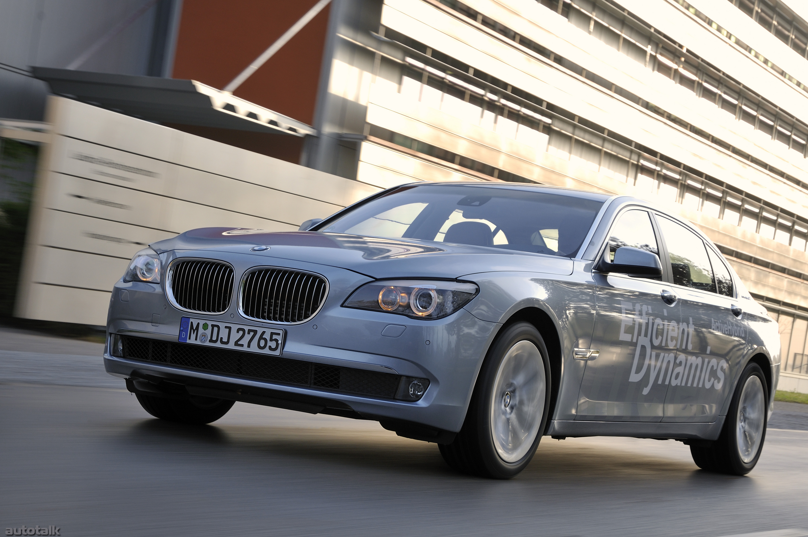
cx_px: 404
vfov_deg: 19.7
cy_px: 268
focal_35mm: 69
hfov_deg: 29.3
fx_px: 1547
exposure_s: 1/40
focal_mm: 46
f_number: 11
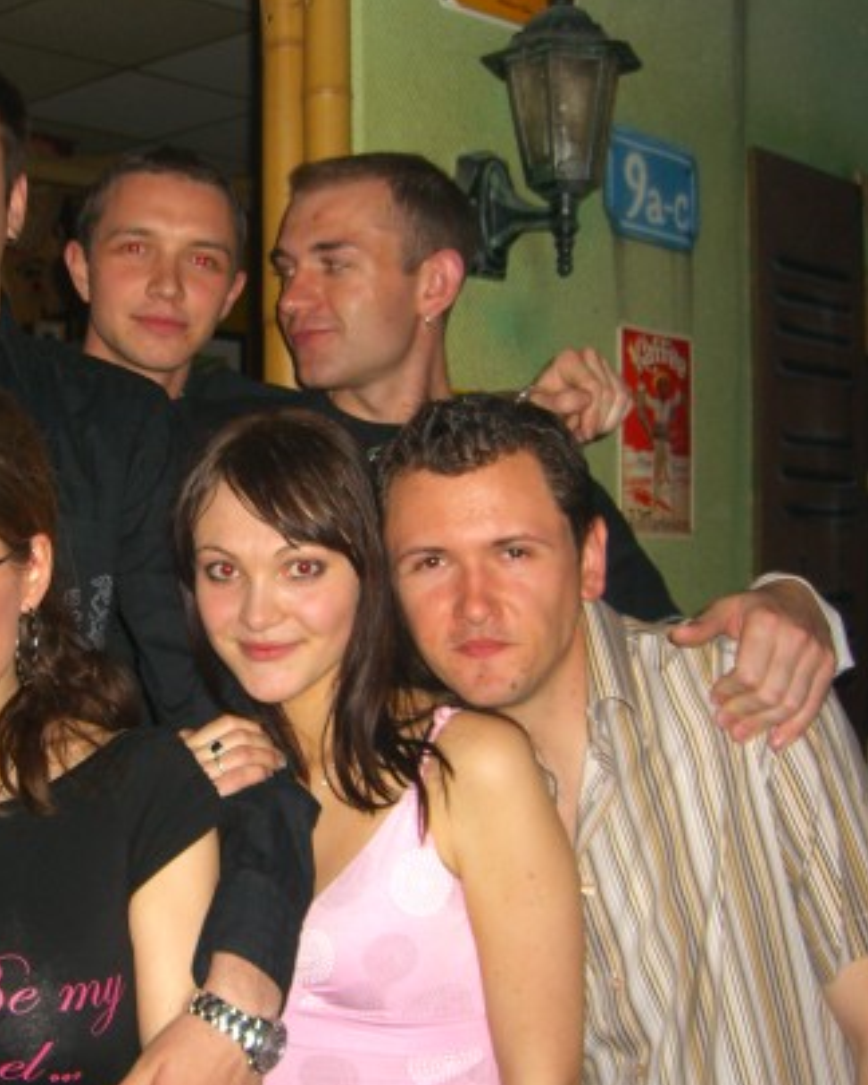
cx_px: 220
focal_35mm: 55
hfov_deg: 27.2
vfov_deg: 34.1
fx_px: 1766
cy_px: 595
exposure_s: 1/60
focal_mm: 7.9
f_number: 2.8
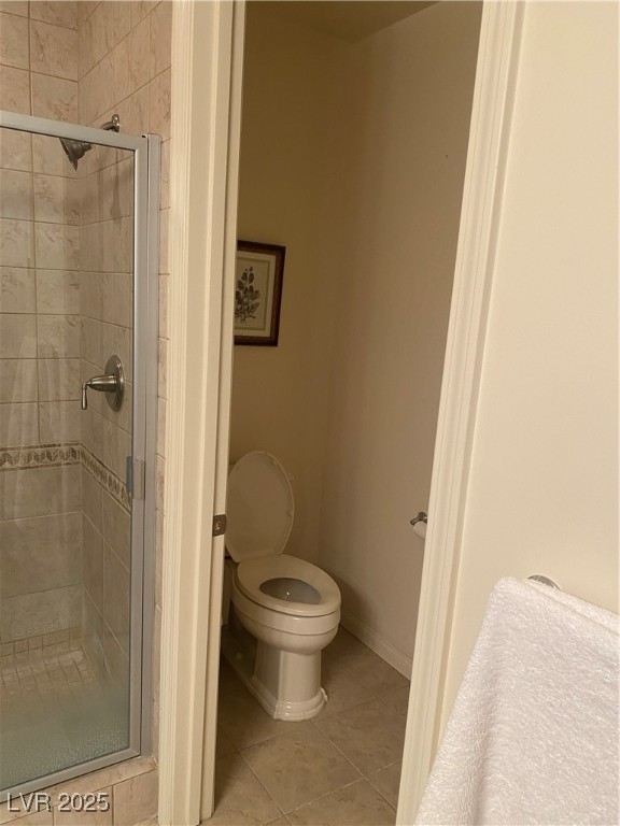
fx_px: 621
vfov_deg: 67.3
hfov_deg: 53.1
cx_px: 310
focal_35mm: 26
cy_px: 413
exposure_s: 1/60
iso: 125
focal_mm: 4.25
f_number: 1.8
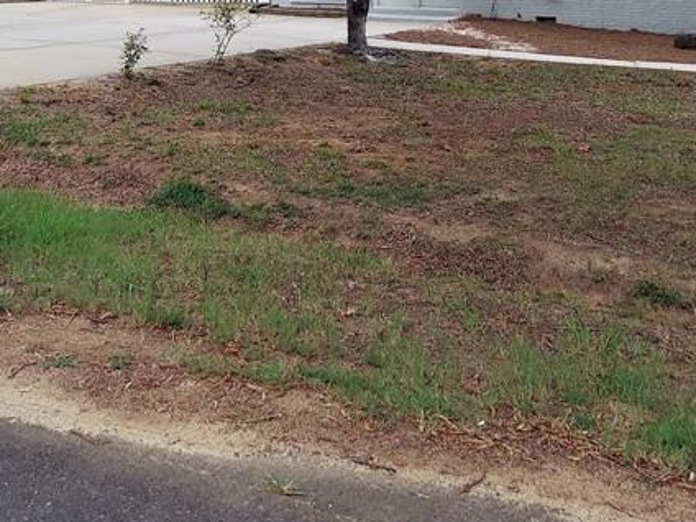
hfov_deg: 33.2
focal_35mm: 58
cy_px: -57
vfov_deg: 23.6
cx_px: 407
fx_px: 1166
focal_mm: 5.23
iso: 50
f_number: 1.8
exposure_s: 1/416
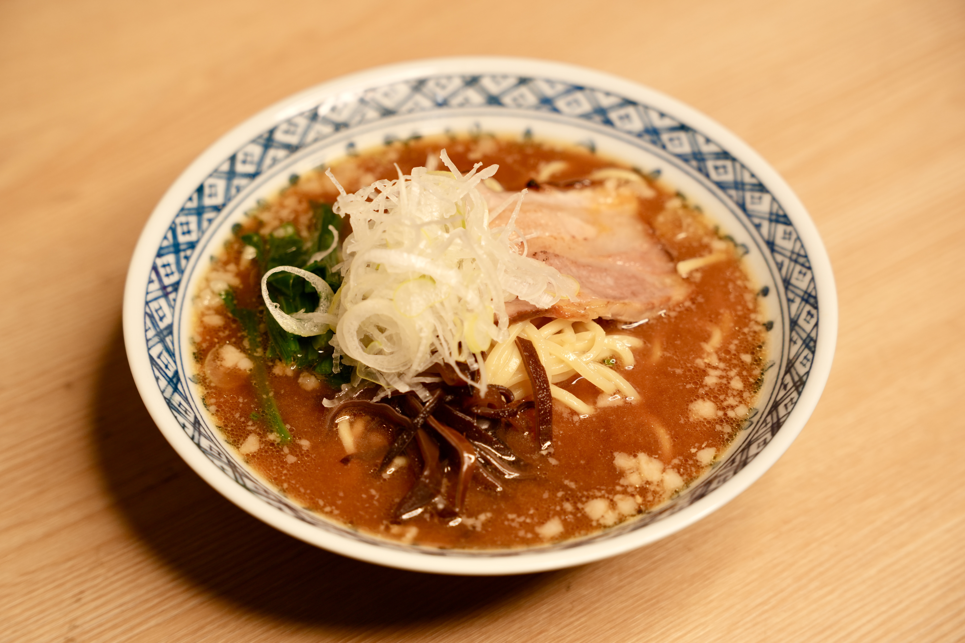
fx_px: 1876
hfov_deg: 28.8
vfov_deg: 19.5
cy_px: 322
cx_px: 482
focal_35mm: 70
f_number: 4.5
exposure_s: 1/125
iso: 800
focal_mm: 70
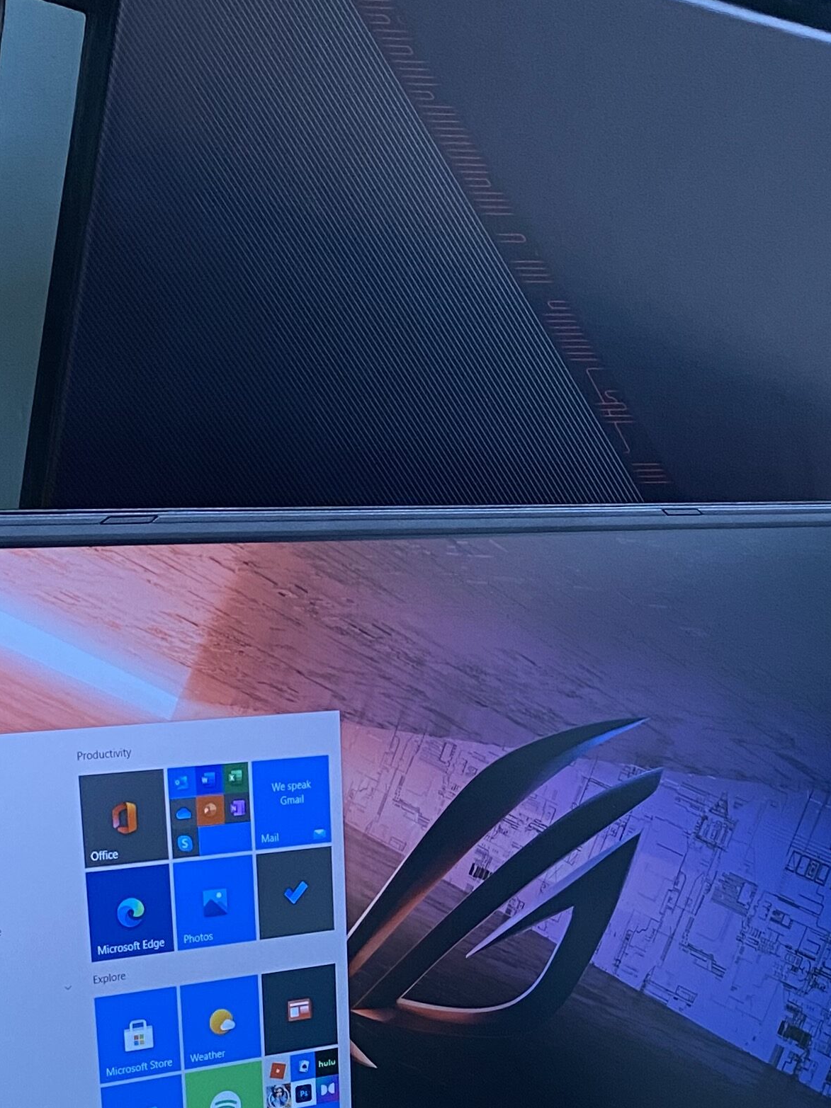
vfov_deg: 26.6
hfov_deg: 21.8
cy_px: 1232
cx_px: 582
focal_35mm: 67
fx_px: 2145
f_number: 1.8
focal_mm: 4.25
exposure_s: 1/50
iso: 100
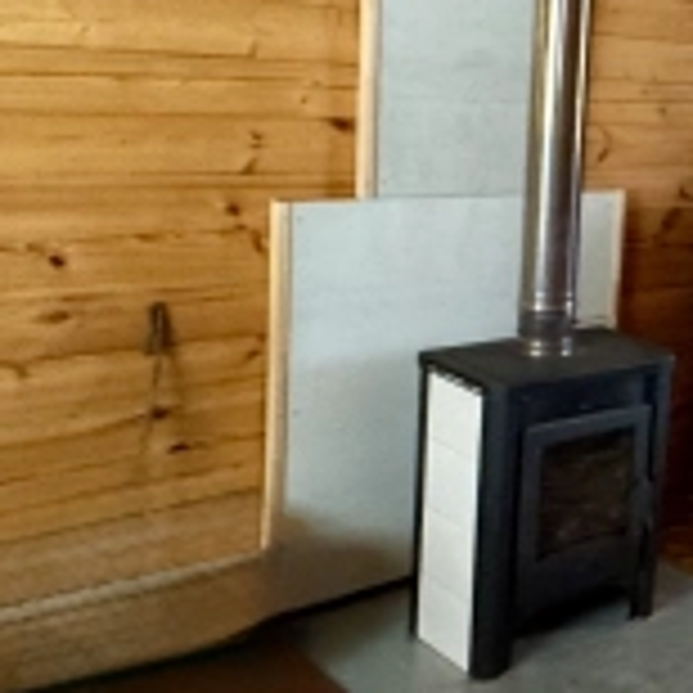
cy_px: 220
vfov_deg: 33.7
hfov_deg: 25.0
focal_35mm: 50
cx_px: 1066
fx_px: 1132
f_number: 2.2
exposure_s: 1/50
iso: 500
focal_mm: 2.22
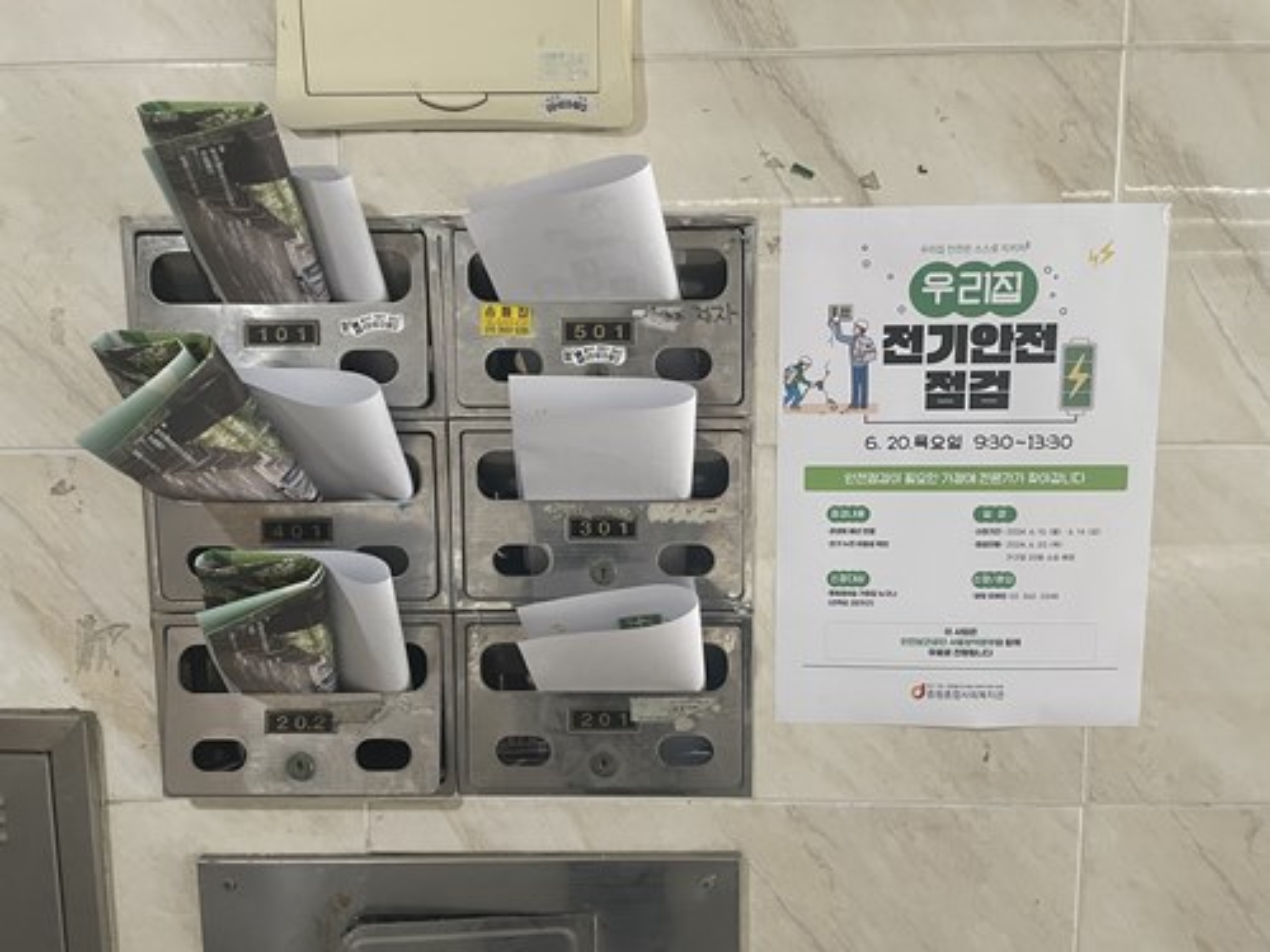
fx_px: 954
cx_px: 635
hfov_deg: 67.3
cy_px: 476
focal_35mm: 26
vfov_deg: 53.1
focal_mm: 4.2
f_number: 1.6
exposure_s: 1/60
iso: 160
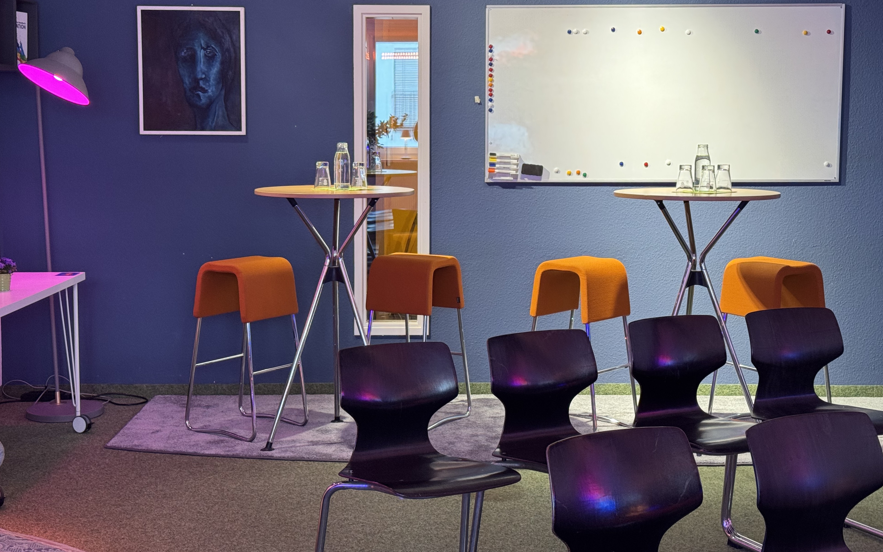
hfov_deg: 39.6
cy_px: 224
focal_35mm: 51
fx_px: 1227
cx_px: 441
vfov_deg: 25.3
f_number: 1.78
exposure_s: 1/43
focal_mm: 6.76
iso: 250
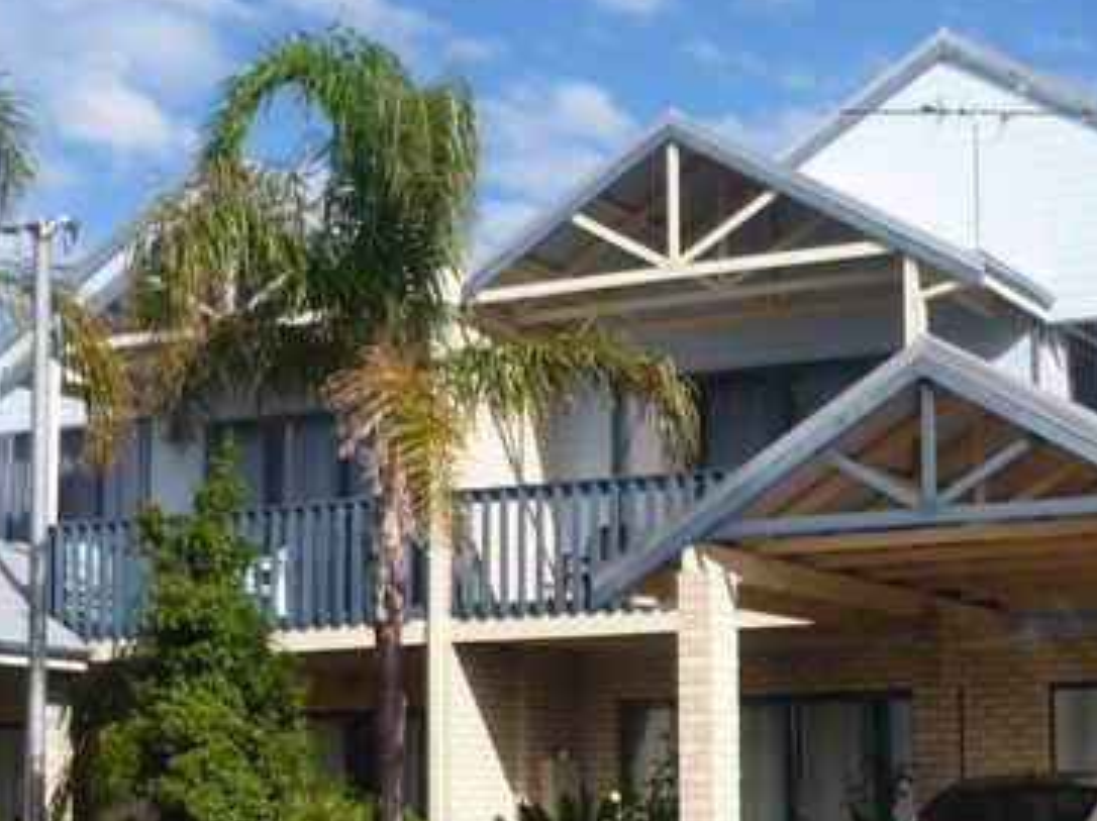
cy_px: 560
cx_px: 827
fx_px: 2312
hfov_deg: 26.3
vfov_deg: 20.1
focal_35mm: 73
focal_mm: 5.5
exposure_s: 1/200
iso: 100
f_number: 8
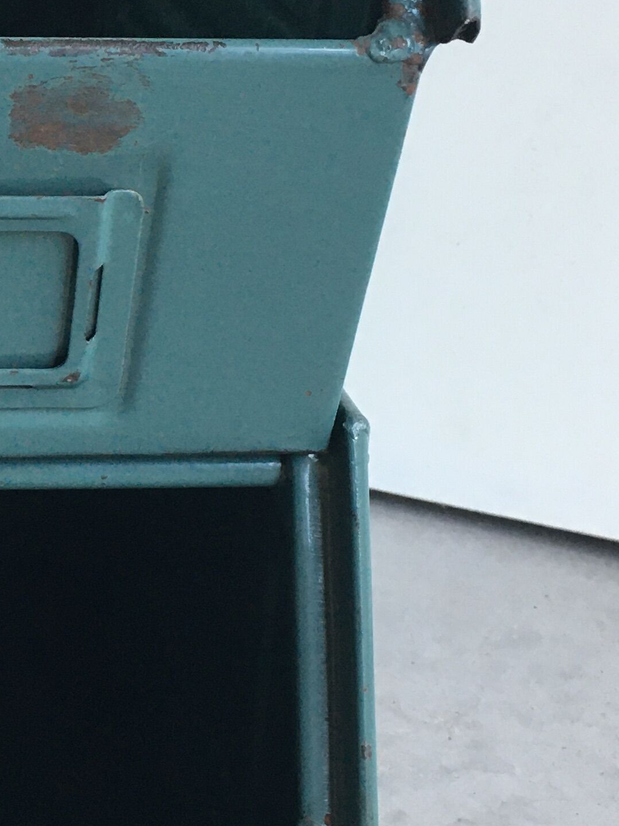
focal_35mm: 81
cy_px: 360
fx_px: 1931
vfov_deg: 24.1
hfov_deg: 17.3
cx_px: -131
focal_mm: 4.15
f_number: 2.2
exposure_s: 1/33
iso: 100
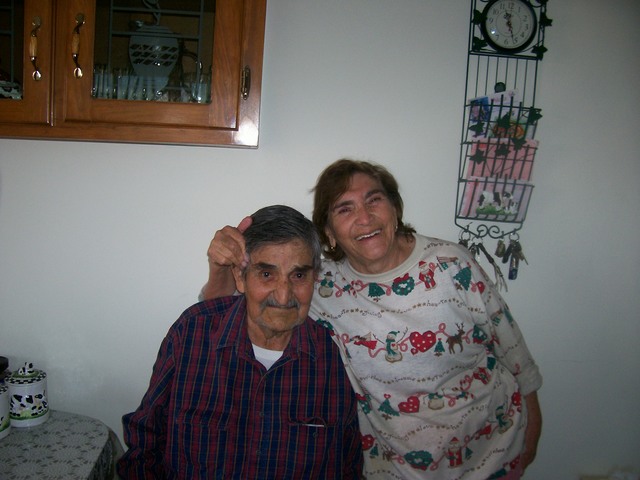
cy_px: 240
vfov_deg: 41.8
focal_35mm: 34
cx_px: 320
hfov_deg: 54.0
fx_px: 629
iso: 80
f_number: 2.7
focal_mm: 5.6
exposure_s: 1/64
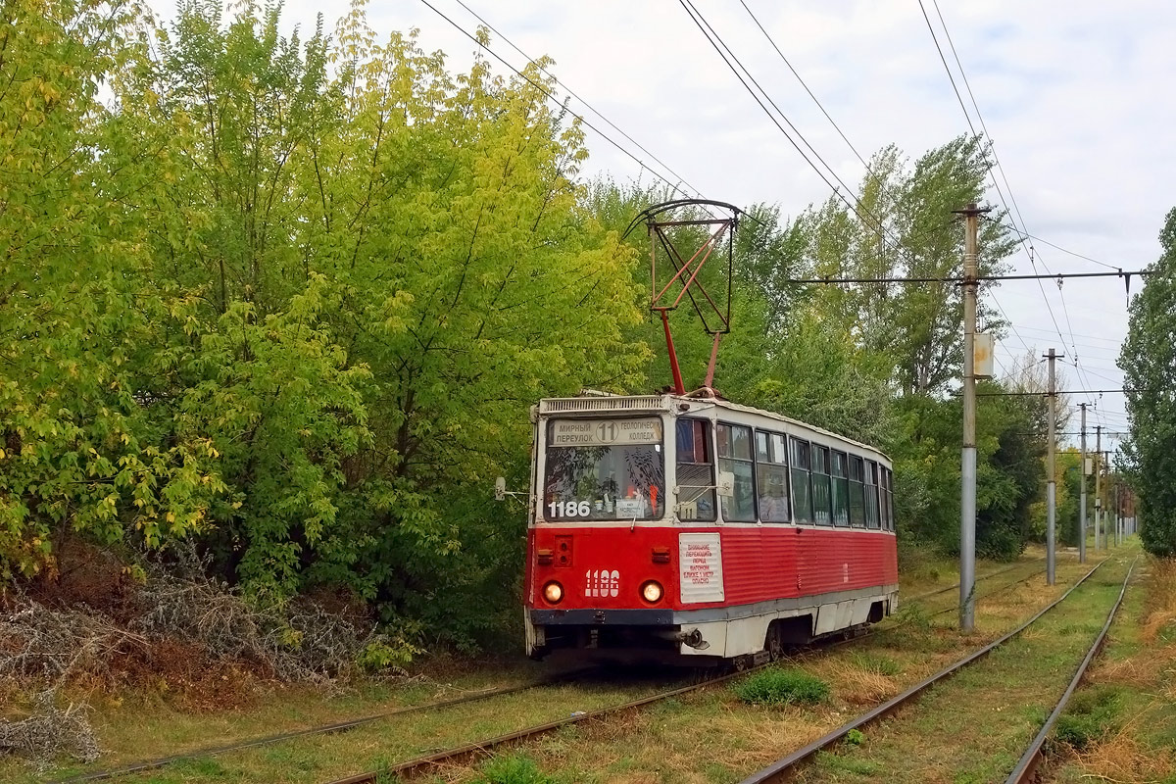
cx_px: 588
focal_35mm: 43
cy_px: 392
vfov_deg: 31.2
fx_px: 1405
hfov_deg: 45.4
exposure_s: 1/500
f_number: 4
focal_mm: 15.82
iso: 125
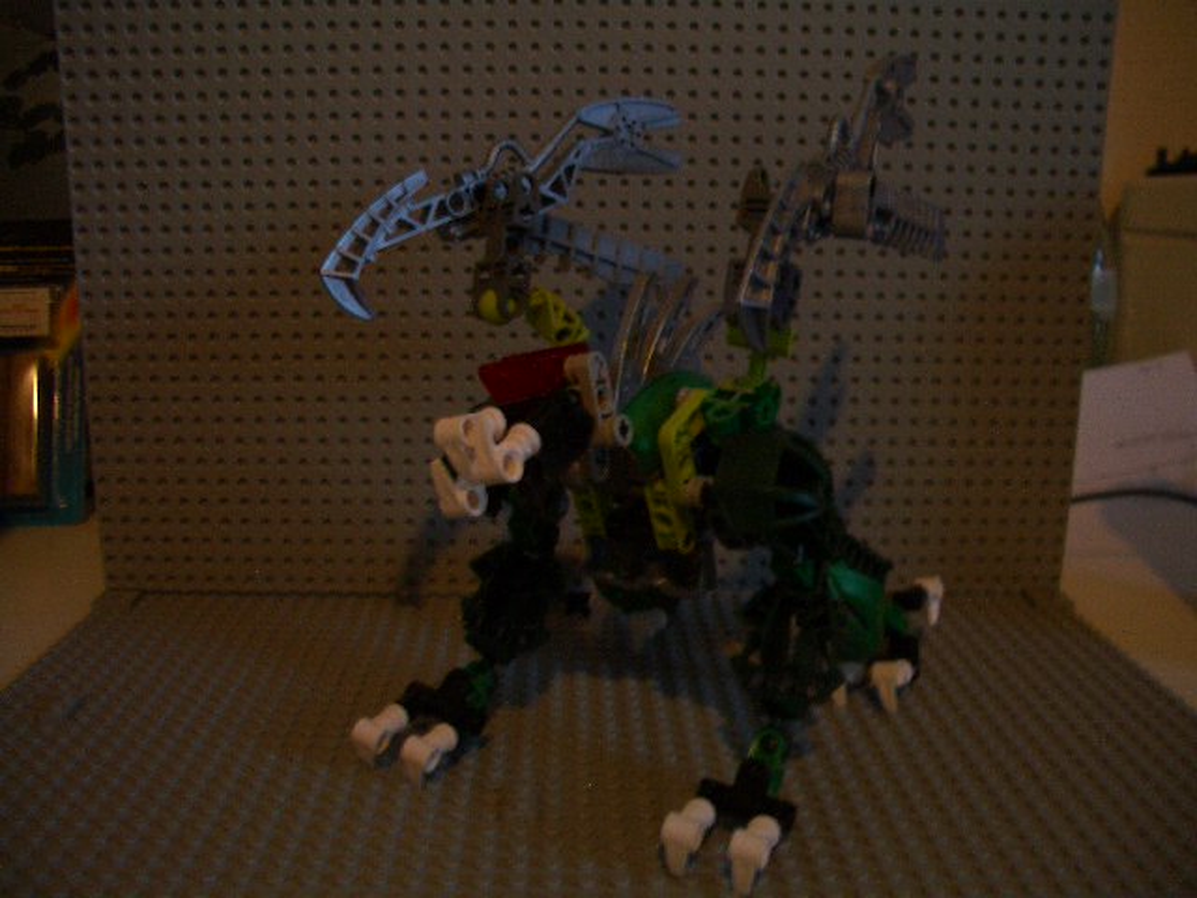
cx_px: 598
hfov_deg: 52.6
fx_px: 1210
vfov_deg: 40.7
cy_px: 449
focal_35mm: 35
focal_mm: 5.8
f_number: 2.6
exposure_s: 1/8
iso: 100
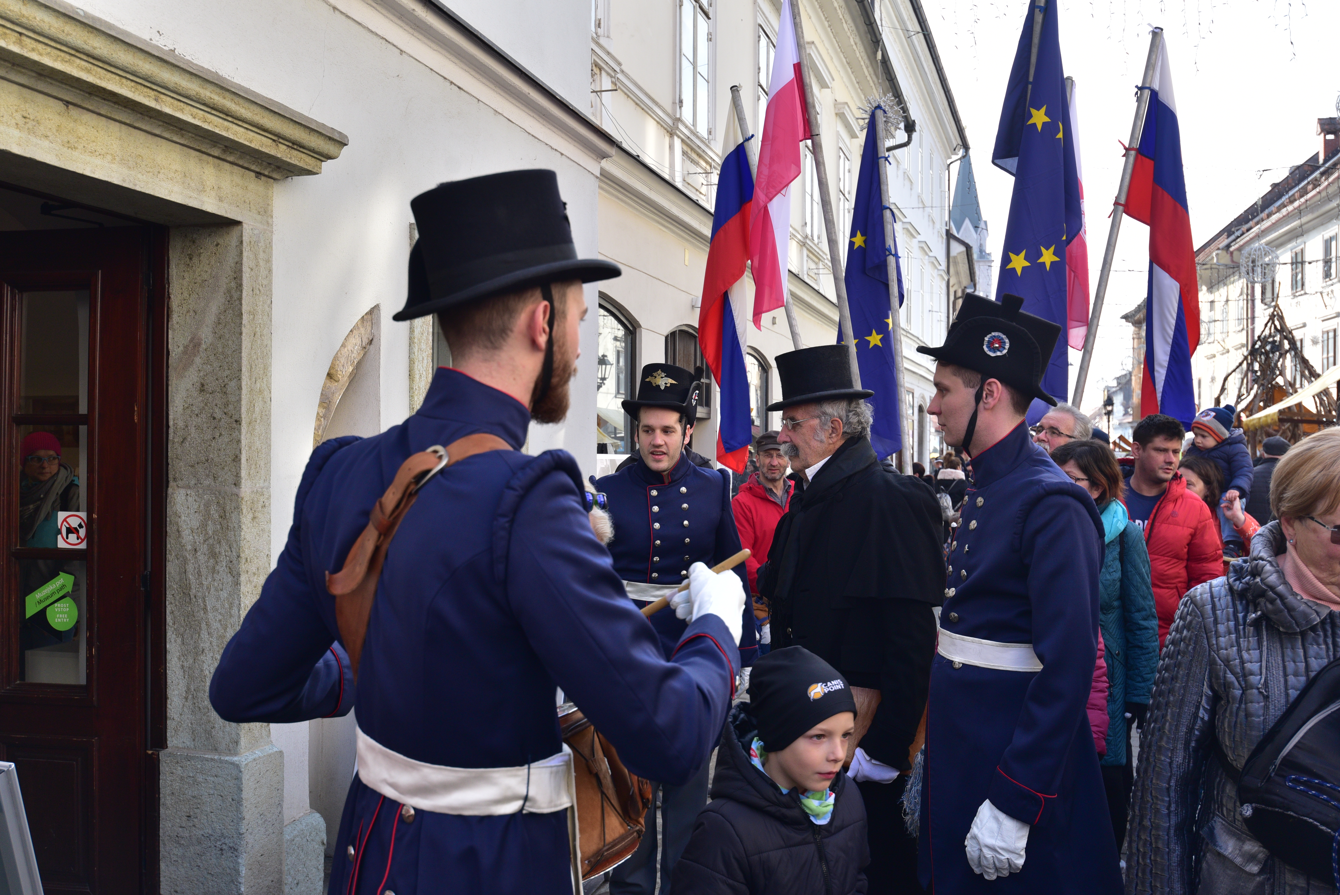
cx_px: 670
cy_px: 448
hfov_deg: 54.4
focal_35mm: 35
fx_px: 1303
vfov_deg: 37.9
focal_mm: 35
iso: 320
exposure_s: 1/400
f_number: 5.6
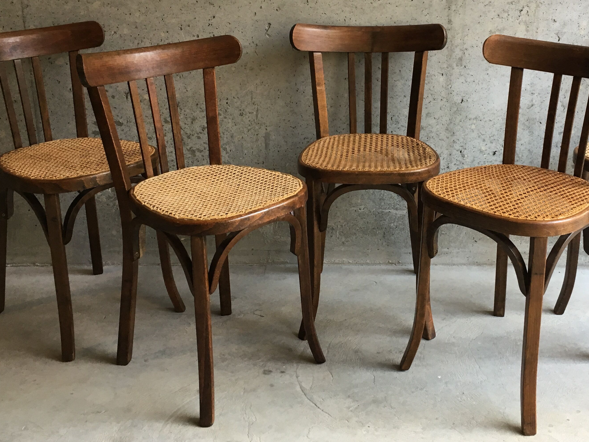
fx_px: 749
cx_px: 363
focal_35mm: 44
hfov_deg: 42.7
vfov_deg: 32.5
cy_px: 140
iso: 50
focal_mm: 4.15
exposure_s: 1/33
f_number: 2.2
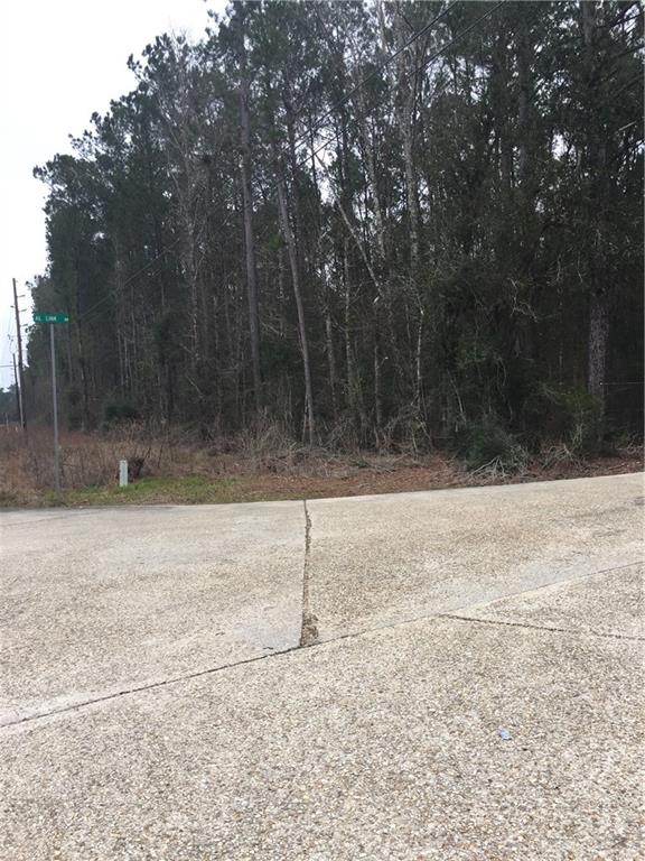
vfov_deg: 61.7
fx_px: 720
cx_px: 322
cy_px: 430
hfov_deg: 48.2
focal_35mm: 29
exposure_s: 1/264
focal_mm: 4.15
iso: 32
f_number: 2.2
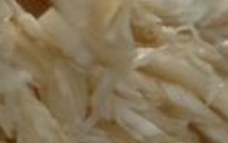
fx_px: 1829
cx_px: -285
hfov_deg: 6.8
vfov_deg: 4.4
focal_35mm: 294
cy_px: -113
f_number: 2.4
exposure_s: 1/30
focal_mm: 4.28
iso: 80
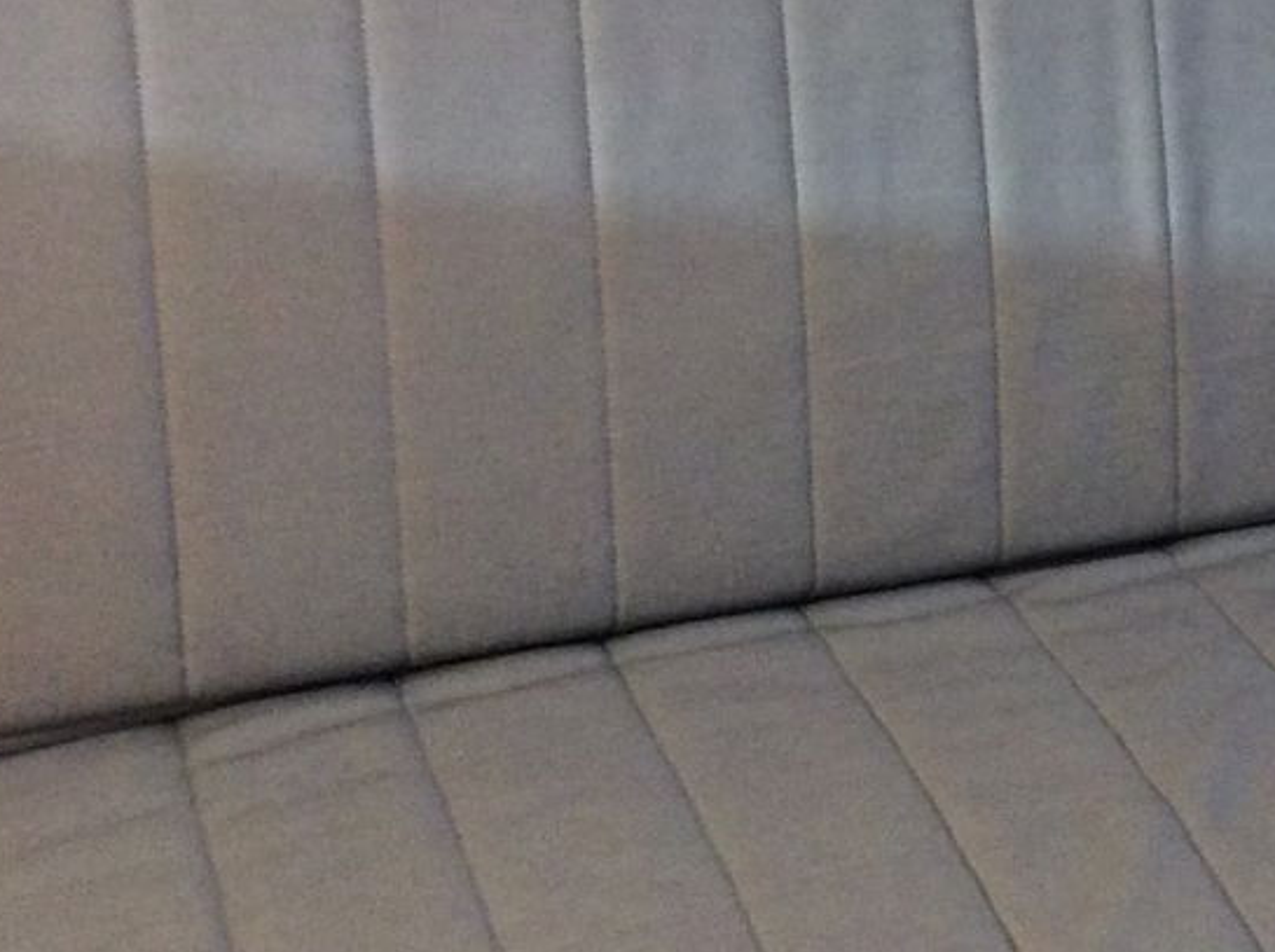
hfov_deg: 19.3
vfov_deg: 15.4
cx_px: 1649
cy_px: -8
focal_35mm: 94
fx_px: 3457
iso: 160
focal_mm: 3.3
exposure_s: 1/24
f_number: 2.4
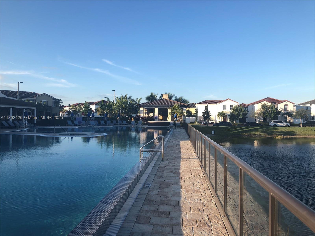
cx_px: 158
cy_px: 118
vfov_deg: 49.7
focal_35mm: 28
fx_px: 255
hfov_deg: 63.4
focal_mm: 3.99
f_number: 1.8
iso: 20
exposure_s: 1/540
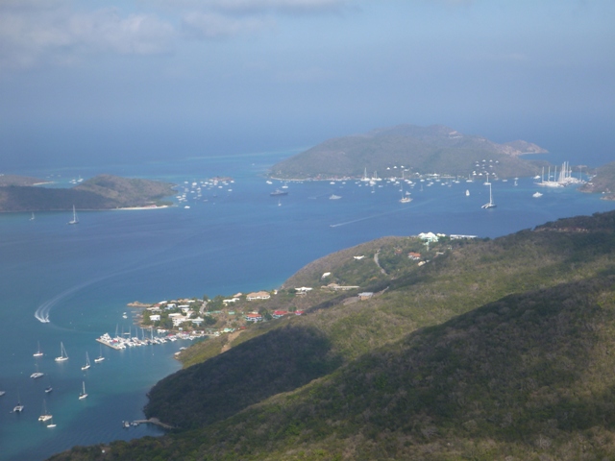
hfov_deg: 25.7
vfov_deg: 19.4
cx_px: 308
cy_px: 230
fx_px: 1350
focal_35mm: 76
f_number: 5.5
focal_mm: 13.4
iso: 100
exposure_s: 1/400
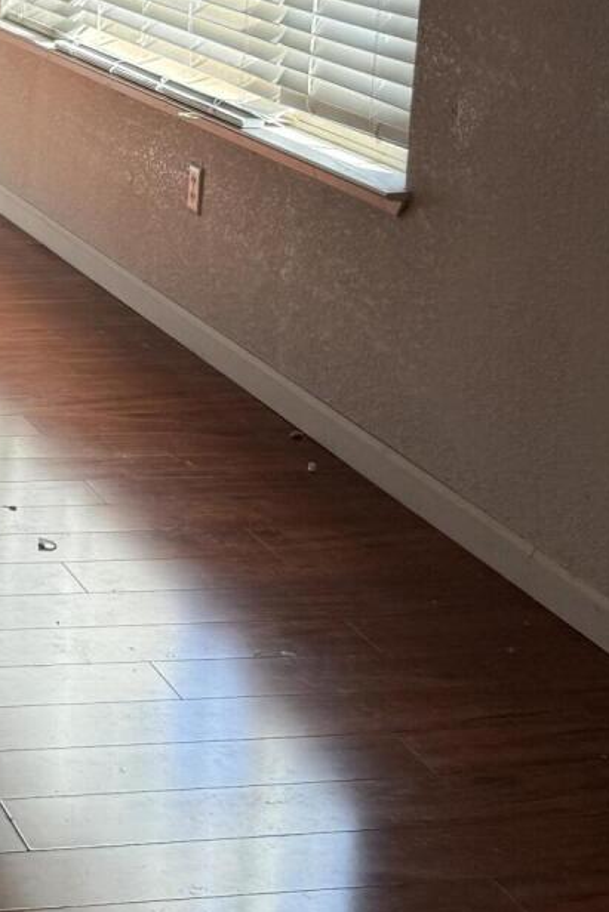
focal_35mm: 81
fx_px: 2054
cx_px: -311
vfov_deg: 24.3
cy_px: 78
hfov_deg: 15.5
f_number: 1.78
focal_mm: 6.76
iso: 100
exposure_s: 1/235
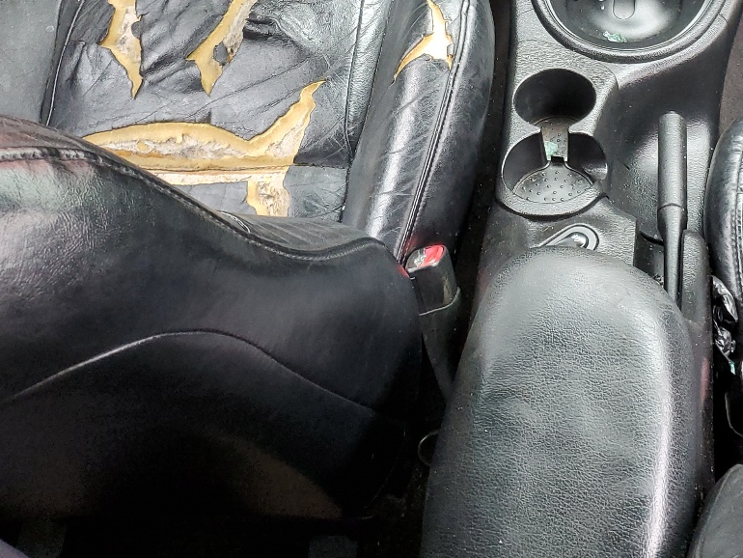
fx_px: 1159
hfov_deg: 34.8
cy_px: -6
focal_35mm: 54
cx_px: 559
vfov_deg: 25.6
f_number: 1.5
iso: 135
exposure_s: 1/60.2
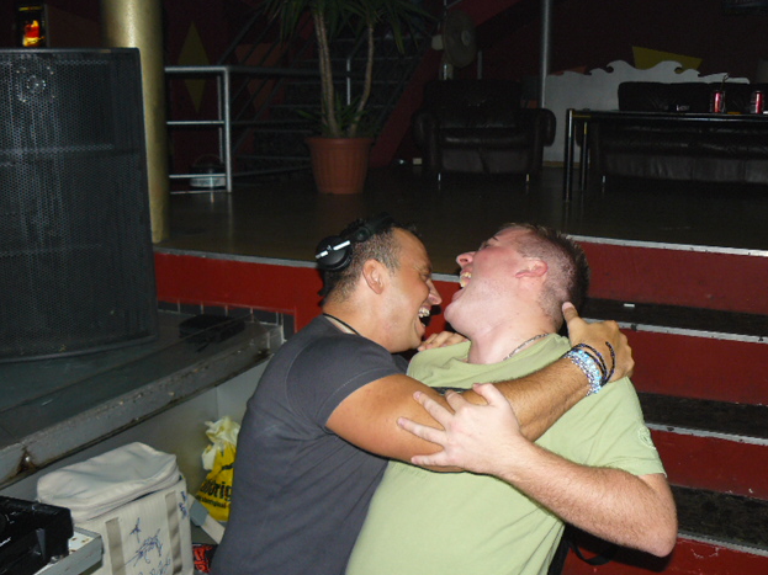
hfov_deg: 50.1
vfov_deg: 38.7
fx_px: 821
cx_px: 392
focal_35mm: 37
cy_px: 288
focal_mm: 6
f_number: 2.8
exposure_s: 1/30
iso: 100
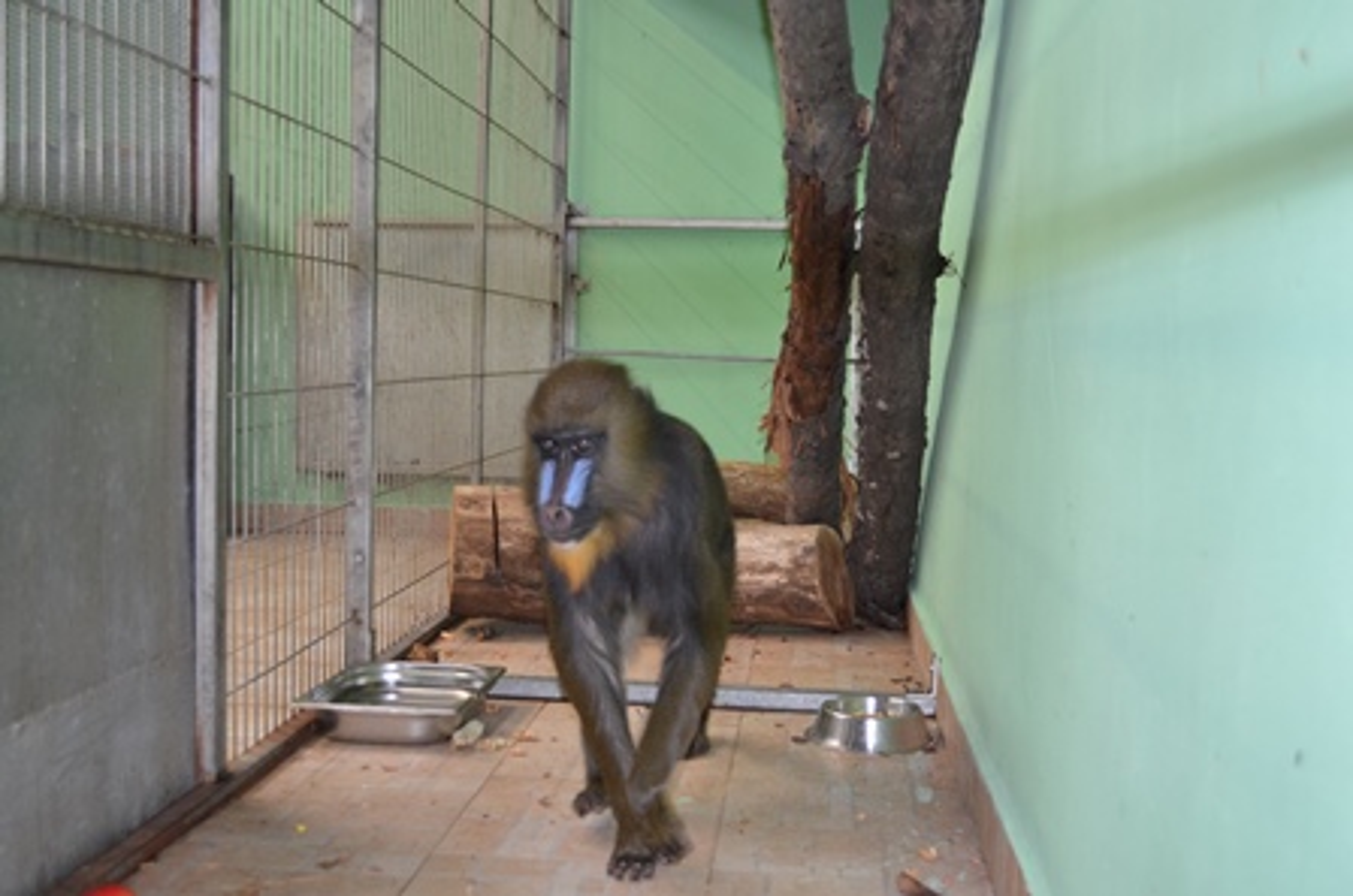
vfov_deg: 34.1
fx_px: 1463
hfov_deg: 49.6
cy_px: 448
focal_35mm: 39
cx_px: 676
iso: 800
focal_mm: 26
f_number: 4.2
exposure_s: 1/60
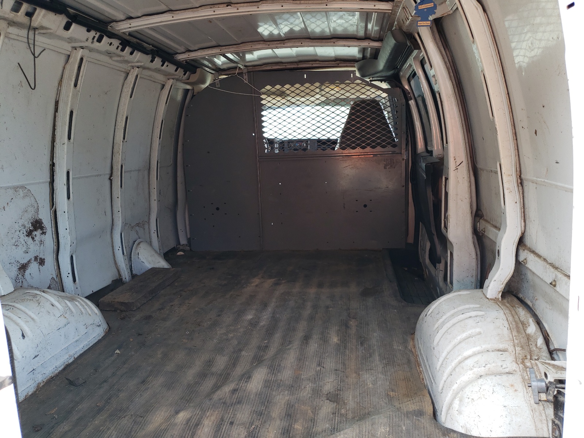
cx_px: 292
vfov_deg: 53.1
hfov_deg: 67.3
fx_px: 439
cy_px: 219
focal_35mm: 26
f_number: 1.5
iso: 50
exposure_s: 1/161
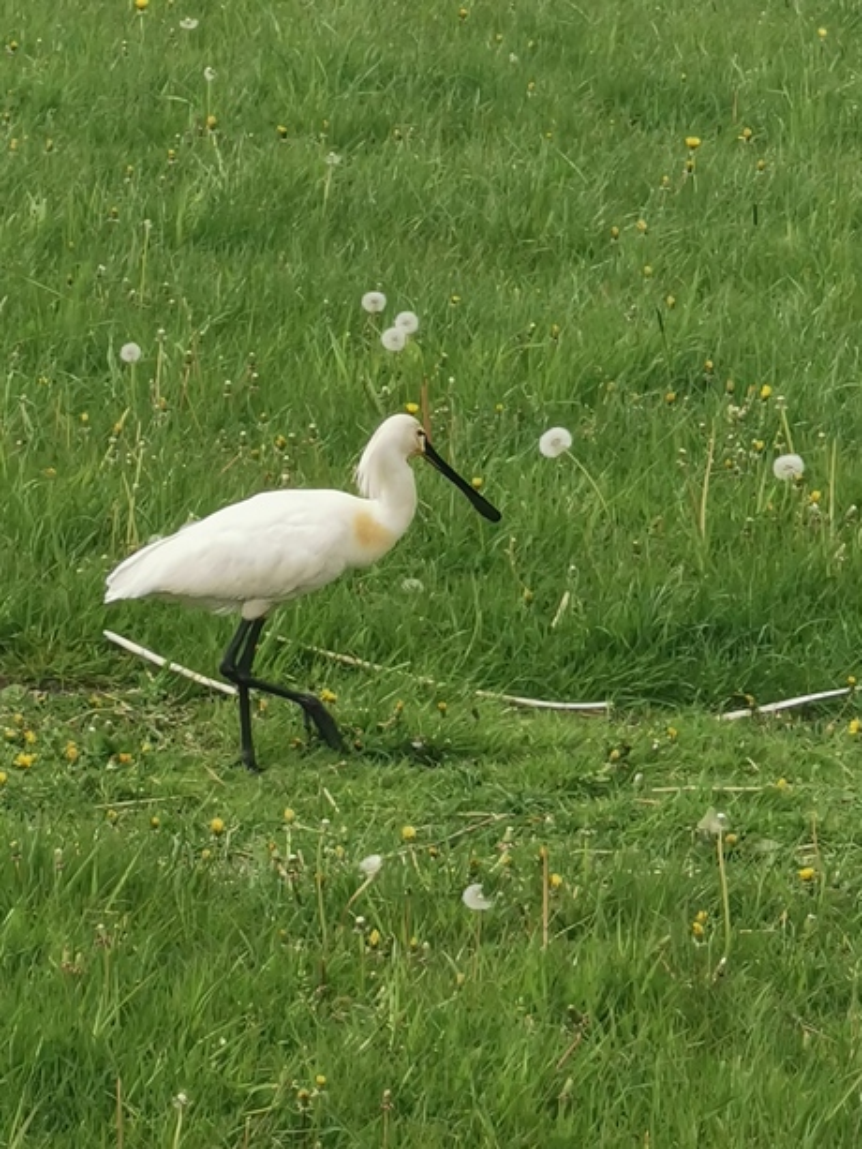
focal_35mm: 346
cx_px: 431
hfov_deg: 4.3
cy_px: 574
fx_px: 11484
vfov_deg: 5.7
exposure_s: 1/407
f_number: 3.4
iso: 50
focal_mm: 14.46
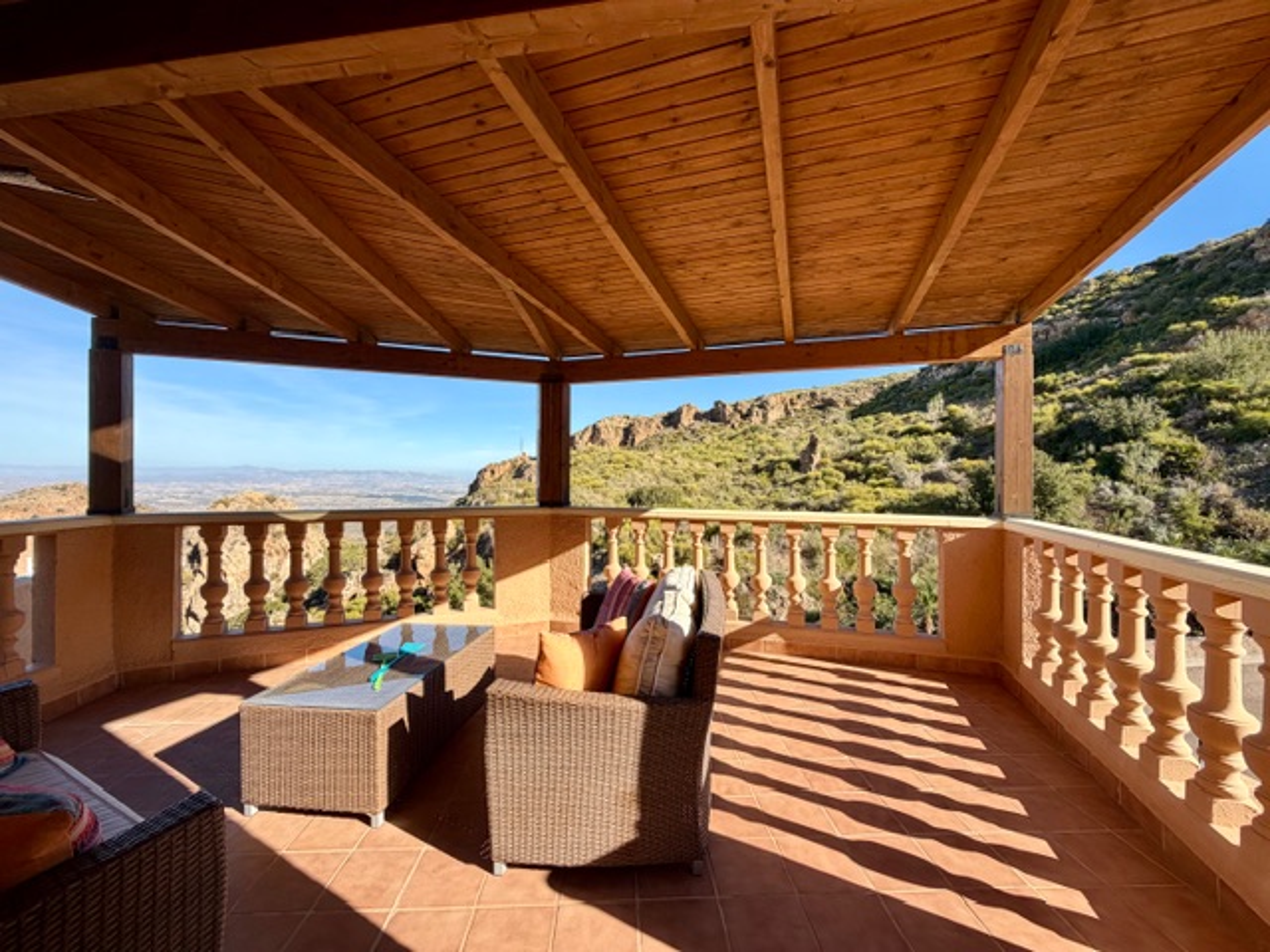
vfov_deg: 85.7
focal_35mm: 14
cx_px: 635
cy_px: 476
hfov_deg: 102.1
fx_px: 514
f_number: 2.2
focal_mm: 2.22
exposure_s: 1/770
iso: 40
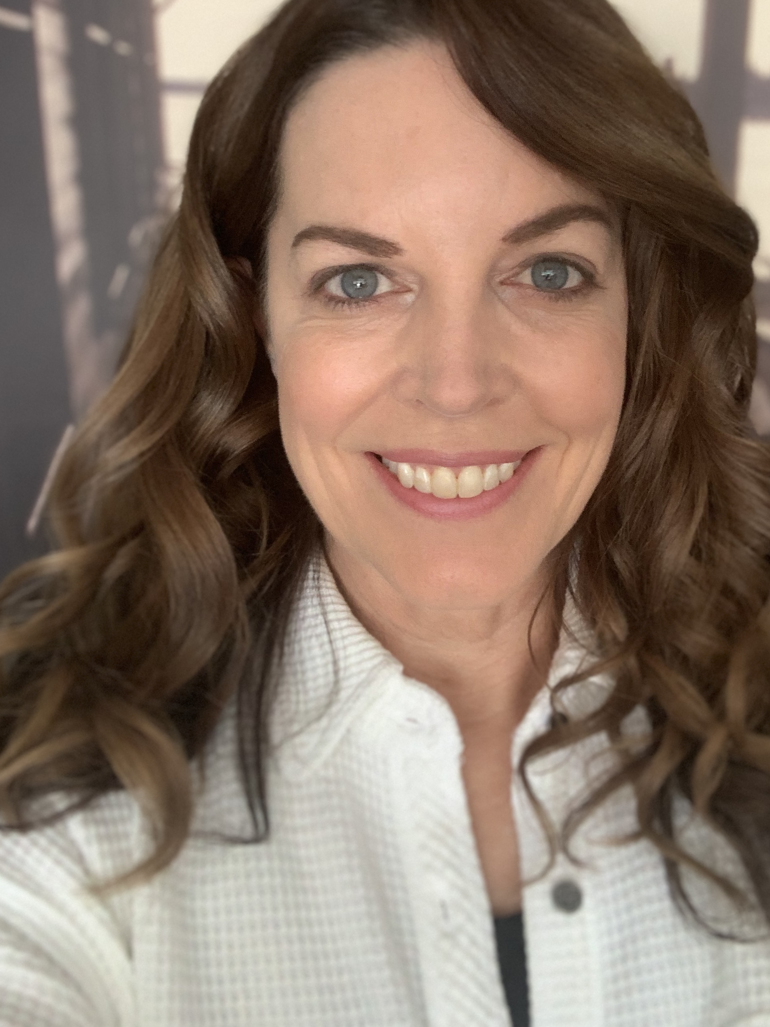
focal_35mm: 39
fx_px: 1157
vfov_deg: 47.5
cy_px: 402
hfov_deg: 36.7
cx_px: 445
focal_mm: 2.87
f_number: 2.2
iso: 200
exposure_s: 1/60
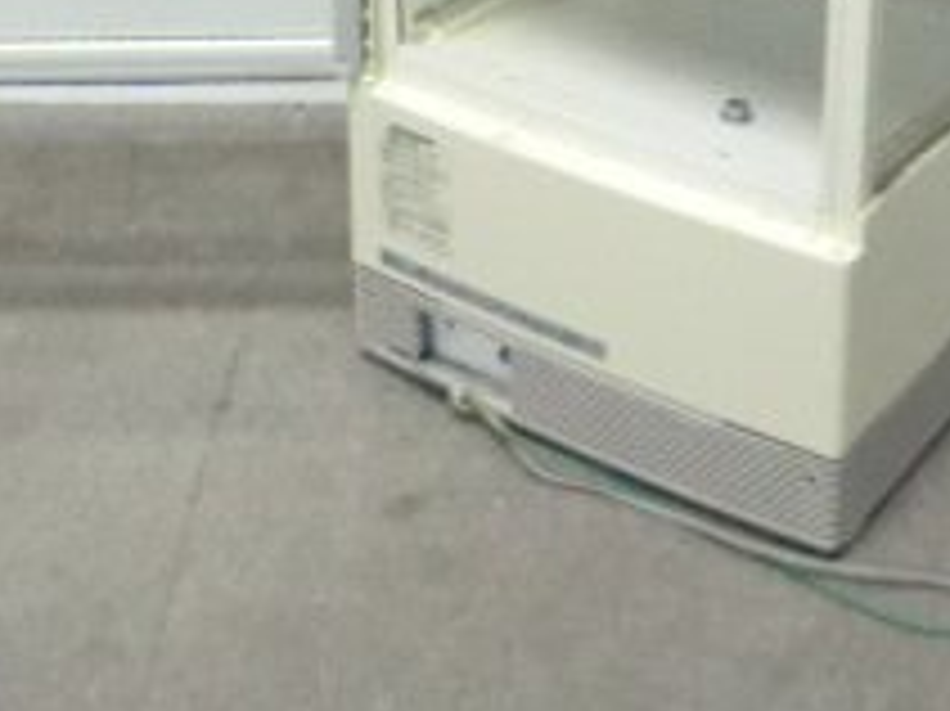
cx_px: 635
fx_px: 2249
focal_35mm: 82
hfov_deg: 23.7
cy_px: -207
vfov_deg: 17.0
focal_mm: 4.9
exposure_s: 1/50
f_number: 3.2
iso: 800
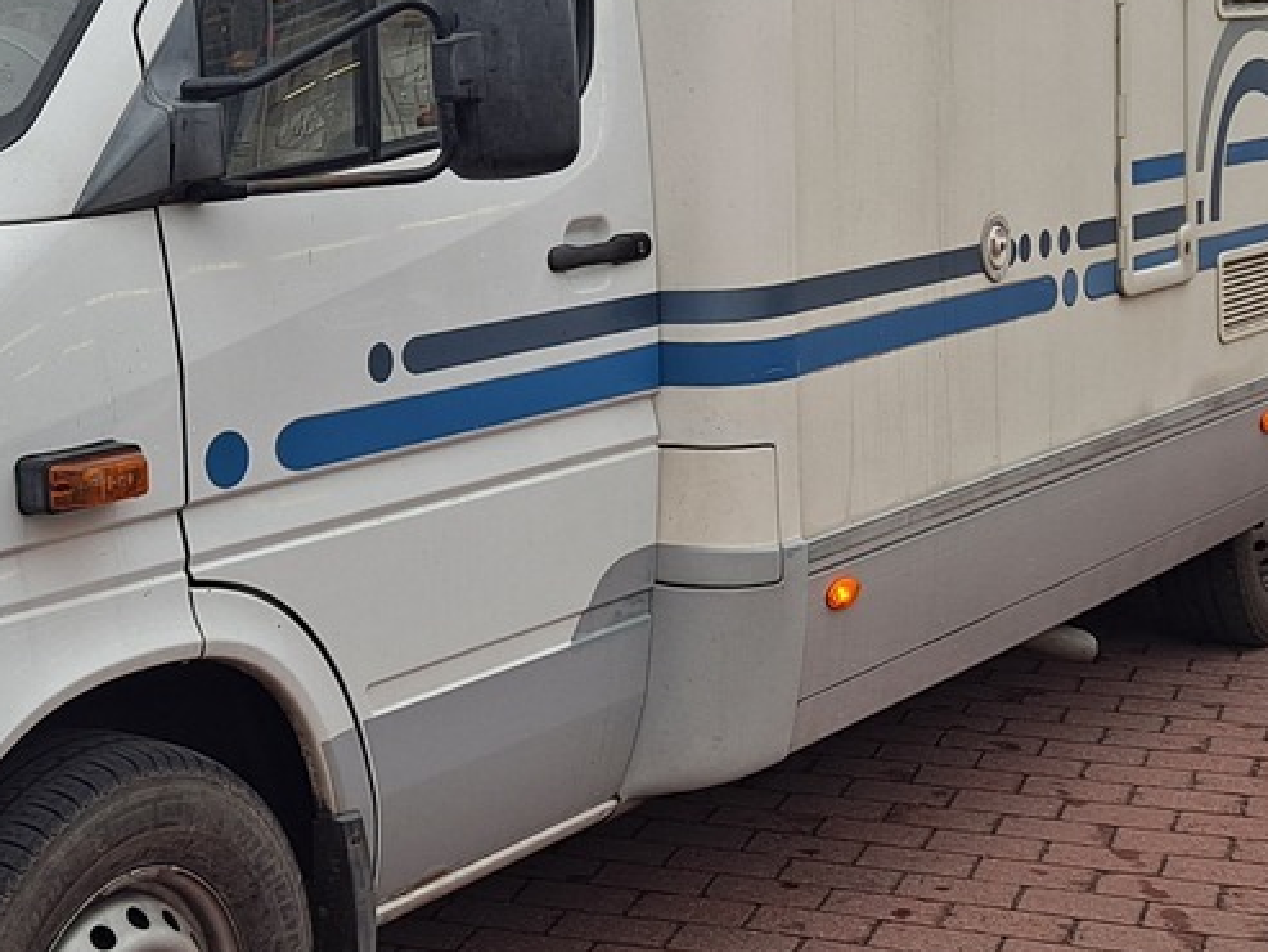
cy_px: 239
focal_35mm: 73
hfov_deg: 26.4
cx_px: 340
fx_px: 2675
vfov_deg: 20.0
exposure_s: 1/100
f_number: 2
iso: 32
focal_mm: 4.6
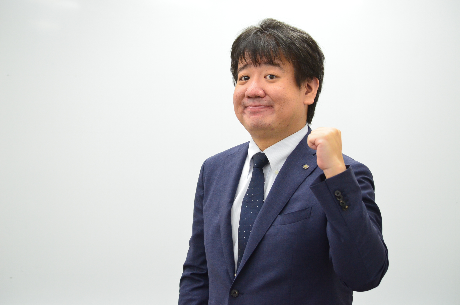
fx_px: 1243
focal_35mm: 98
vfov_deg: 14.0
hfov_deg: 21.0
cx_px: 230
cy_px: 152
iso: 2000
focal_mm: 65
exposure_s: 1/250
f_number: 4.5
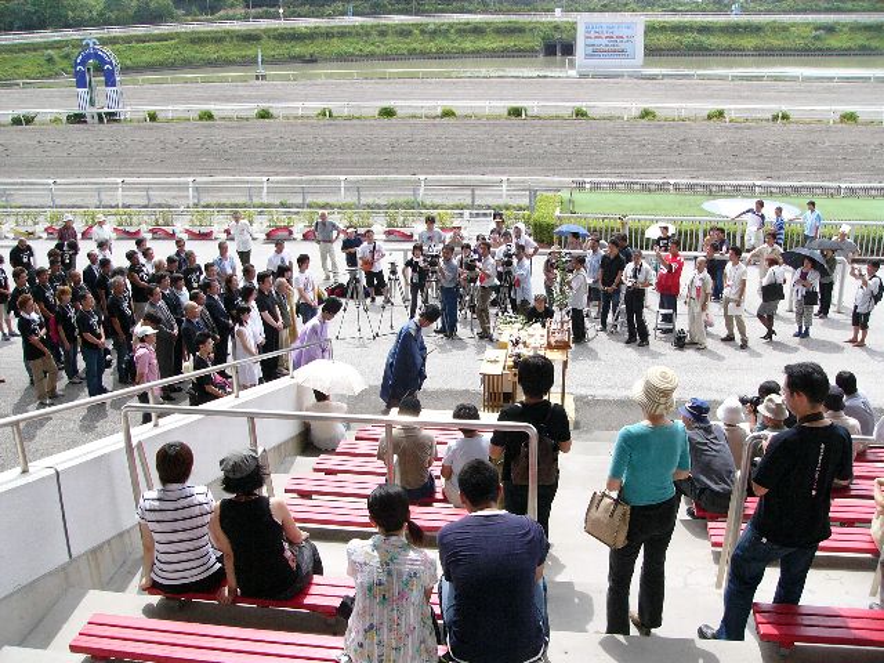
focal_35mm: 36
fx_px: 919
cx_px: 442
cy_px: 332
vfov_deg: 39.7
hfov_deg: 51.4
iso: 100
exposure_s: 1/1000
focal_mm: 6
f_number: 2.8
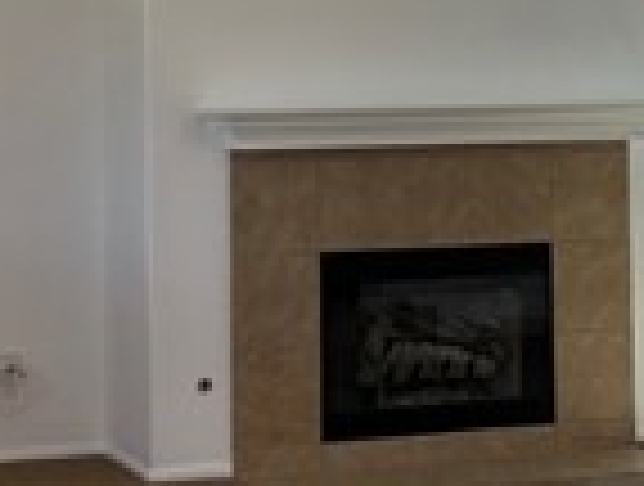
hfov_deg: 16.9
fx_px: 2164
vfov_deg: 12.7
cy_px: 54
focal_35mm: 116
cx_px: 356
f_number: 1.5
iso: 50
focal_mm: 5.7
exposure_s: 1/147
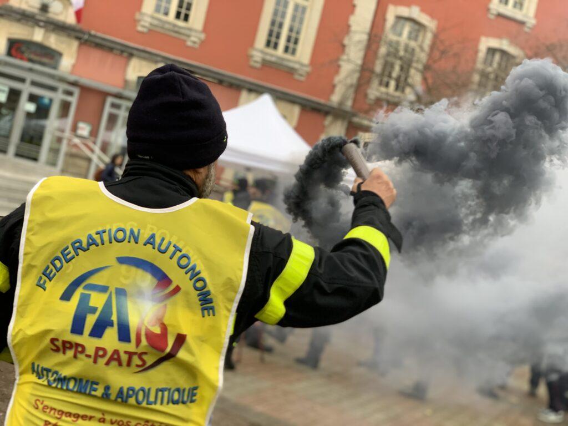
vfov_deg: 28.0
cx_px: 284
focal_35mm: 52
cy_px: 213
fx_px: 853
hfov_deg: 36.8
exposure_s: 1/122
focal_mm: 6
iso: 40
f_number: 2.4
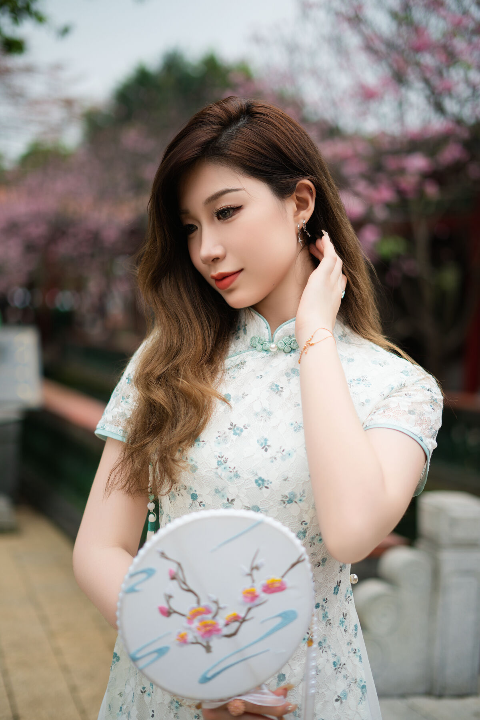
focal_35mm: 50
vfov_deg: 39.6
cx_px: 240
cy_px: 360
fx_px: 1000
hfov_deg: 27.0
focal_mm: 50
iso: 100
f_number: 1.8
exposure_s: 1/320
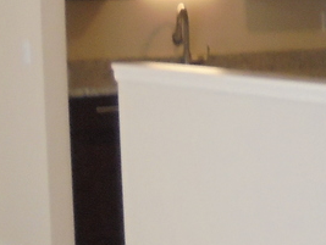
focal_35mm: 140
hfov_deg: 13.0
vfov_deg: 10.6
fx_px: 1320
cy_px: 119
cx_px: 553
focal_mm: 4.6
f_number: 3.5
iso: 200
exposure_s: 1/30
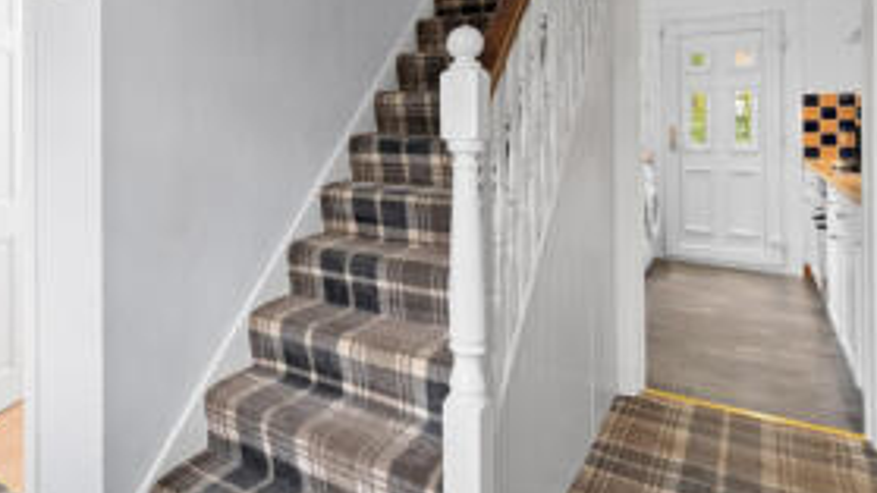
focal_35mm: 25
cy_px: 152
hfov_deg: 70.5
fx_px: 581
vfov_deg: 45.1
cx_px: 251
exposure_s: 1/20
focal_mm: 14
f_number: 8
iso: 640
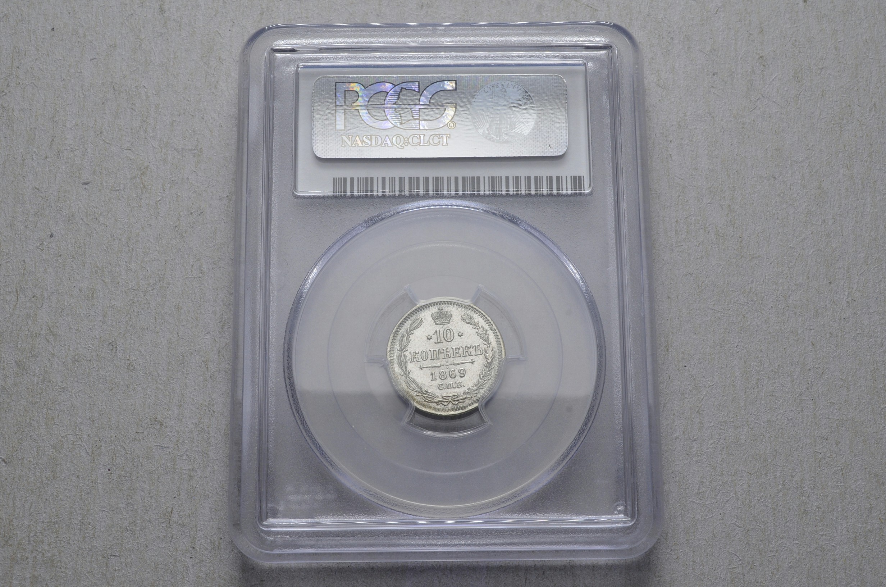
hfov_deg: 39.0
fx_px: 1253
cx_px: 443
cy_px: 294
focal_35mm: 51
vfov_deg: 26.4
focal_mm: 34
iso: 400
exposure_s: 1/250
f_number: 14
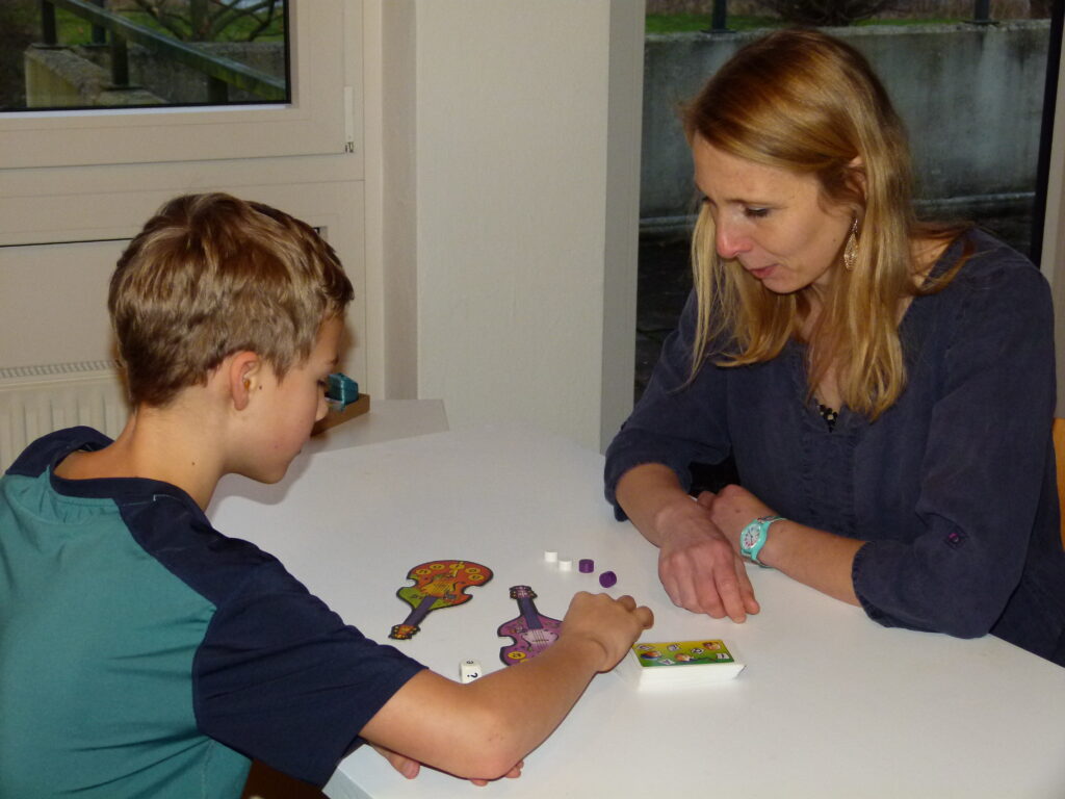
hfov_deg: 30.3
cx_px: 532
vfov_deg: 22.9
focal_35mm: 64
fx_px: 1969
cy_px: 400
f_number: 3.3
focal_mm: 11.6
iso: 250
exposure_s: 1/60
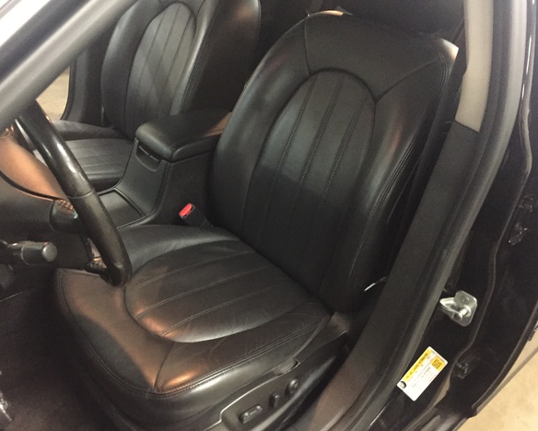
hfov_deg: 57.1
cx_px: 263
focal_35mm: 31
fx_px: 494
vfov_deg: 47.2
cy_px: 217
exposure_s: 1/15
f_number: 2.2
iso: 320
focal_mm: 4.15
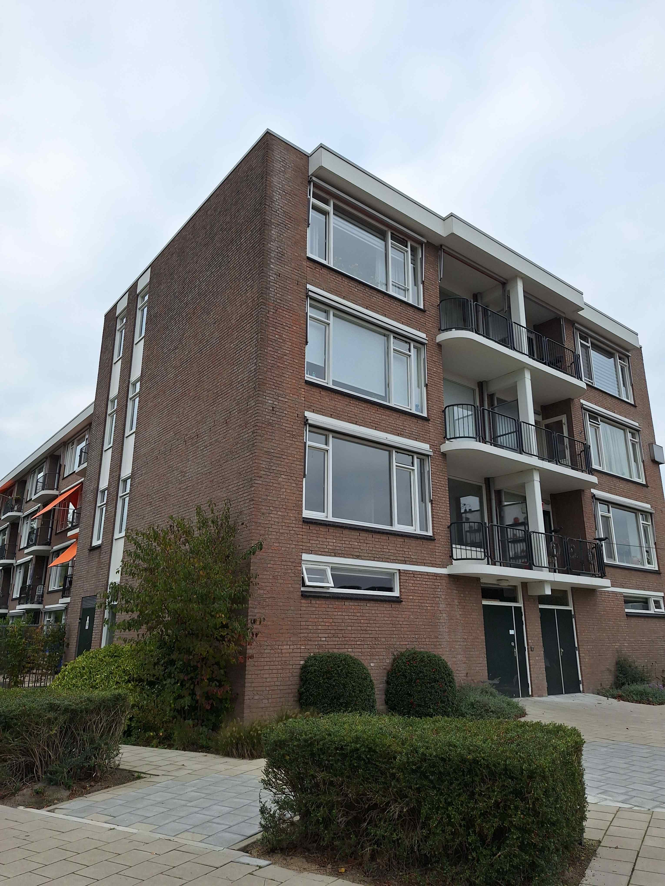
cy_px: 443
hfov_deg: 58.9
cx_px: 332
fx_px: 589
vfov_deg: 73.9
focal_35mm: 23
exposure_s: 1/1441
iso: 40
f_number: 1.8
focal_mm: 5.54
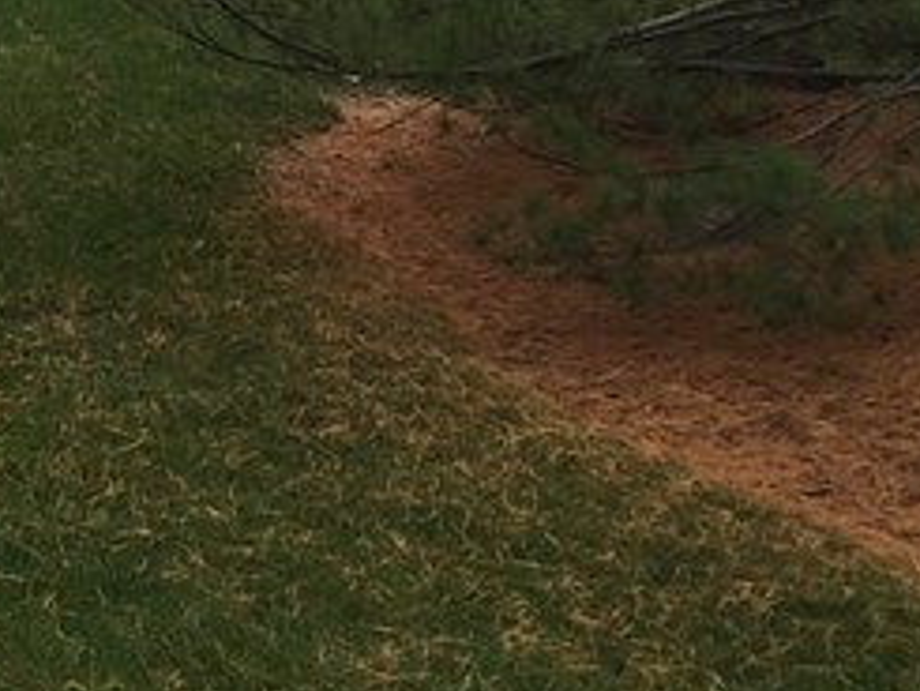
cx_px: -533
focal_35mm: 121
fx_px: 3217
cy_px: -128
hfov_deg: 14.9
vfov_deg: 12.0
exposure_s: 1/1130
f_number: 2.2
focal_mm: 4.15
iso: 32
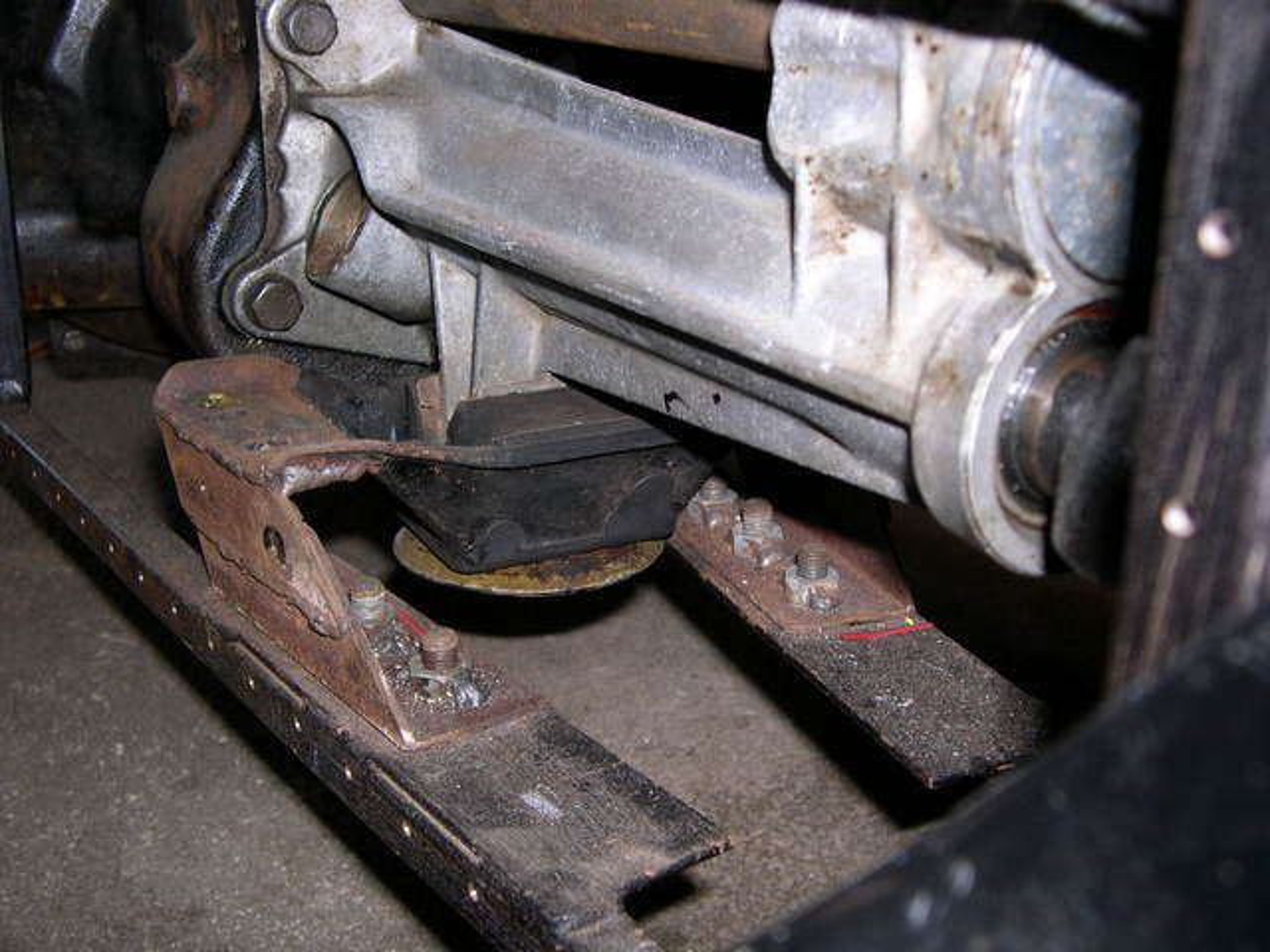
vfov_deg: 37.7
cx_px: 635
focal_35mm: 38
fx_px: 1394
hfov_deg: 49.0
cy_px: 476
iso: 100
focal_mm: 8
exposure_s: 1/60
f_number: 2.8
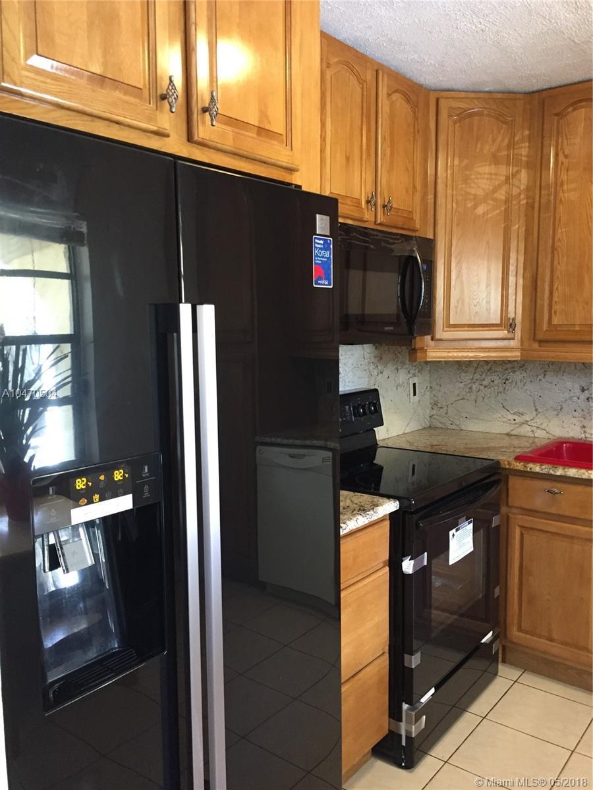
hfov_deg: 48.2
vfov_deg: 61.7
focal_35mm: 29
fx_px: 662
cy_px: 395
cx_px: 296
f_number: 2.2
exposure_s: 1/20
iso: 250
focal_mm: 4.15
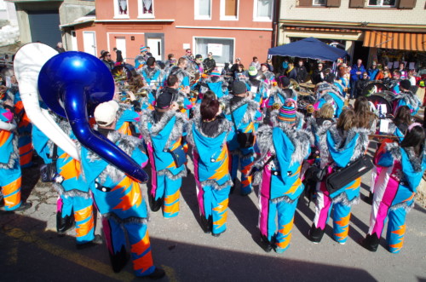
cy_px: 141
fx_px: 319
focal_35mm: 27
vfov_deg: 47.7
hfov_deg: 67.5
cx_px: 213
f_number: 11
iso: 100
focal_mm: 18
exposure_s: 1/100
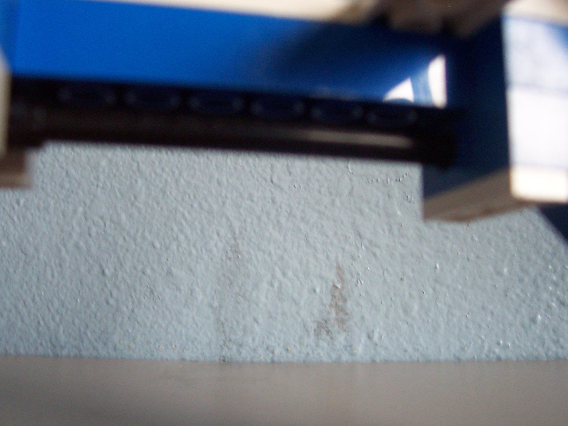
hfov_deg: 50.1
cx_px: 284
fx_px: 607
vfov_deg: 38.7
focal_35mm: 37
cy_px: 213
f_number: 2.8
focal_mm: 5.6
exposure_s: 1/30
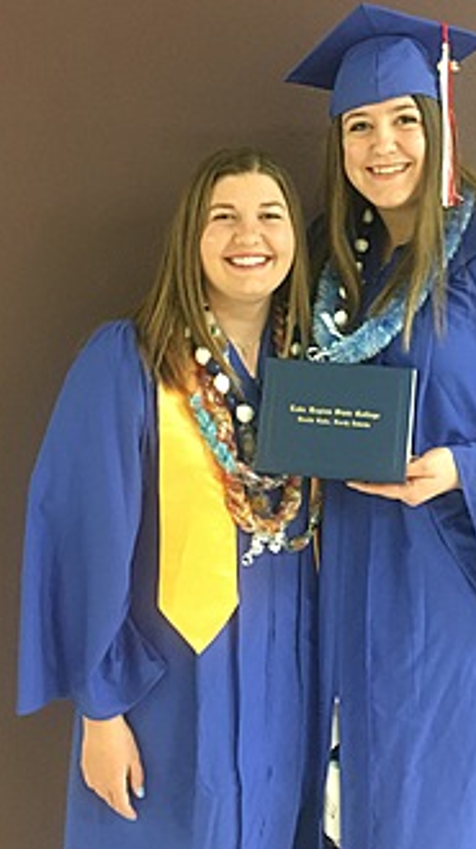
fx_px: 1035
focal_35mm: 46
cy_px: 370
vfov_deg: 44.5
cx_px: 345
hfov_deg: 25.7
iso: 400
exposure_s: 1/15
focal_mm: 4.15
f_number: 2.2
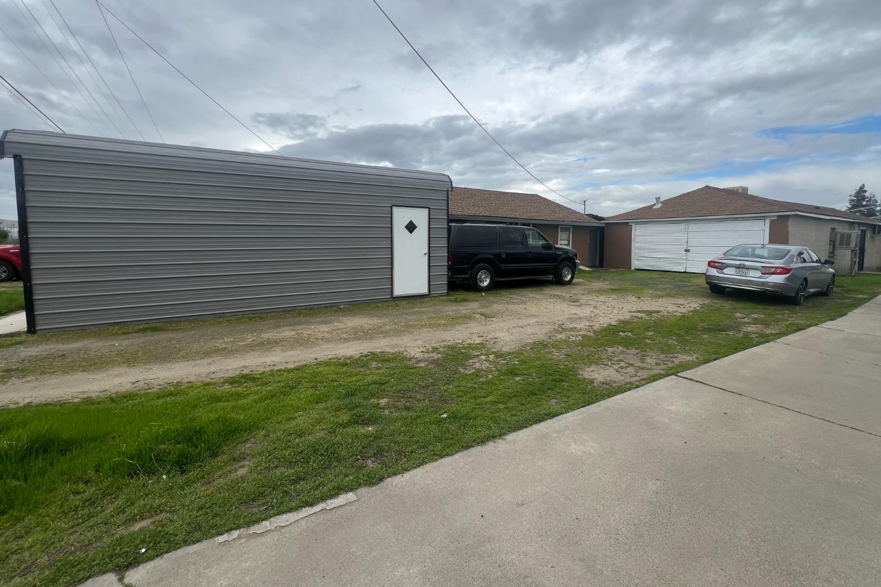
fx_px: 343
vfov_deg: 81.0
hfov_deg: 104.3
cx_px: 440
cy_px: 266
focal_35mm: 14
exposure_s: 1/1263
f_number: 1.8
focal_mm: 1.57
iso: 32
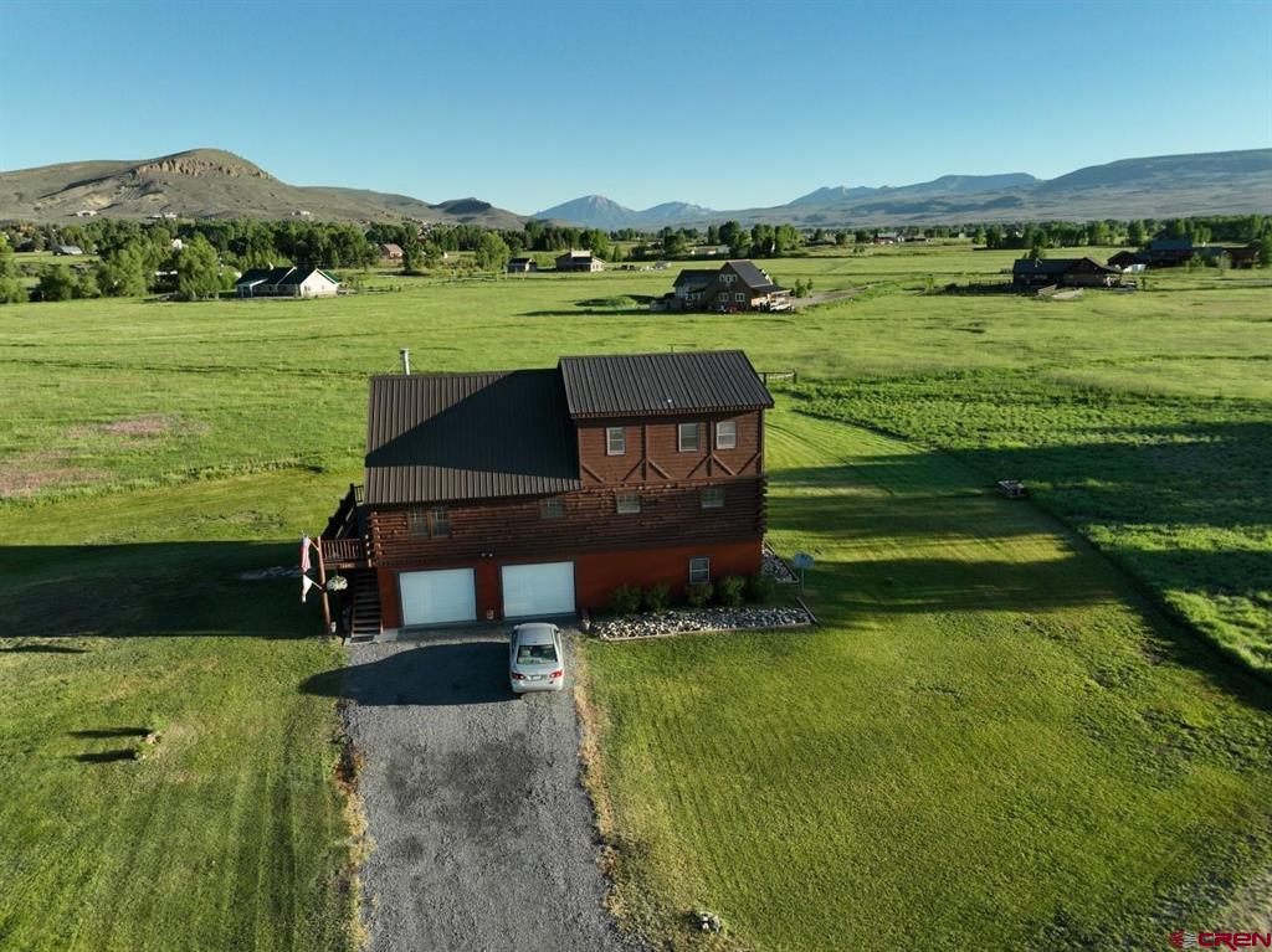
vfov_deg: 56.8
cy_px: 476
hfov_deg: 71.6
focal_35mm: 24
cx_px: 636
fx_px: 881
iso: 130
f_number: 2.8
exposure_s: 1/160
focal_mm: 12.29
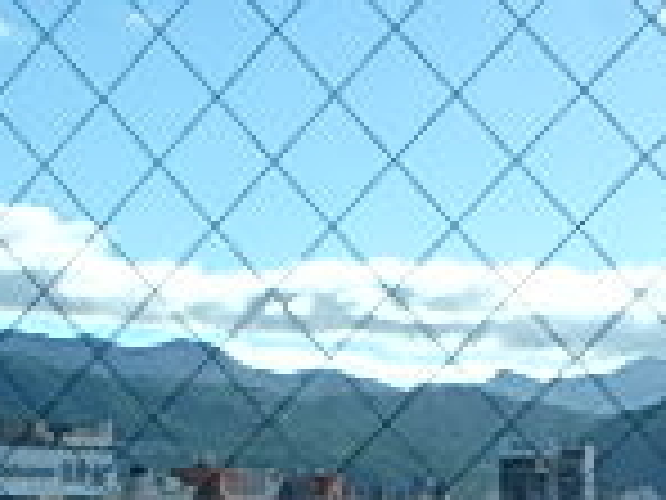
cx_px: 482
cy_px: 757
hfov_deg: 21.4
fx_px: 1751
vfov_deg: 15.0
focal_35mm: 91
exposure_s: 1/400
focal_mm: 3.7
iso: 125
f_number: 6
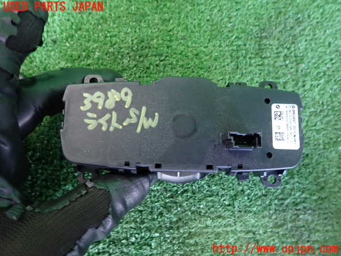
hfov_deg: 69.4
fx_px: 246
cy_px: 128
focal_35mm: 25
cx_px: 170
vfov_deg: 54.9
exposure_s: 1/30
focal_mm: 4.5
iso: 320
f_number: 2
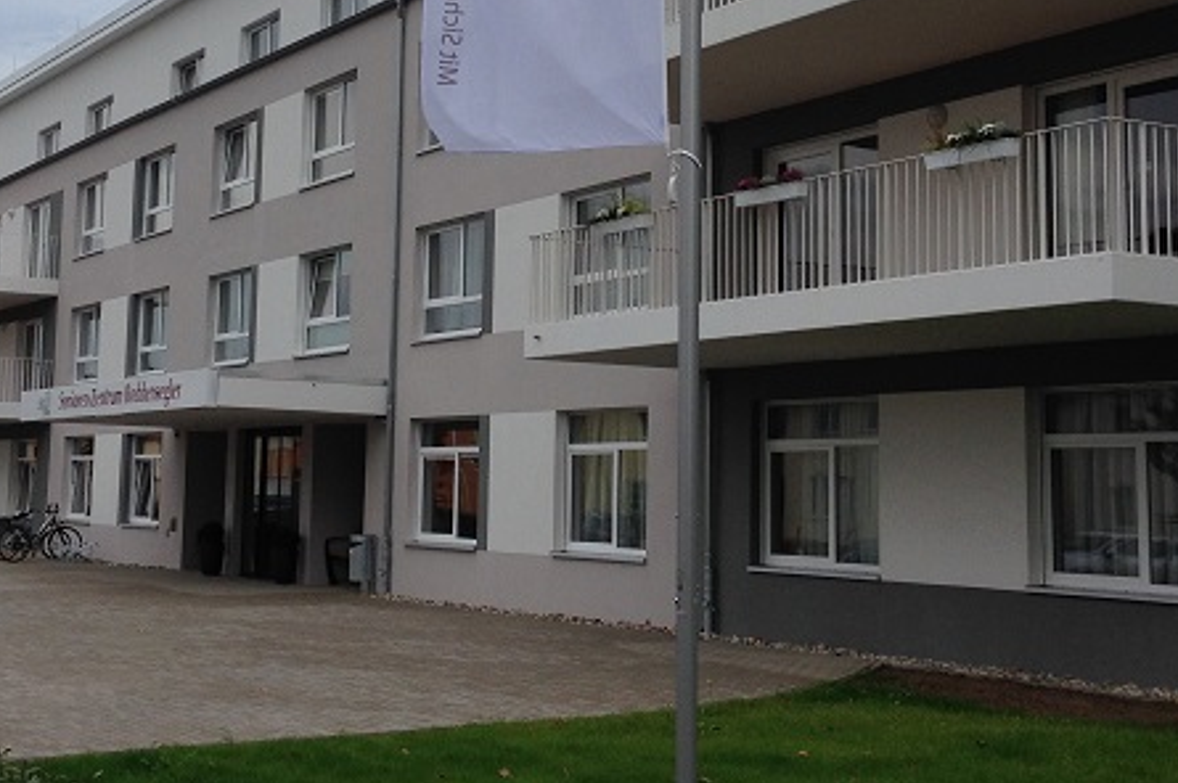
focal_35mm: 63
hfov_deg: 31.8
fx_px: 2060
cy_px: 217
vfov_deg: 21.4
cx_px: 474
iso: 50
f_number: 2.4
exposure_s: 1/713
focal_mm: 4.12
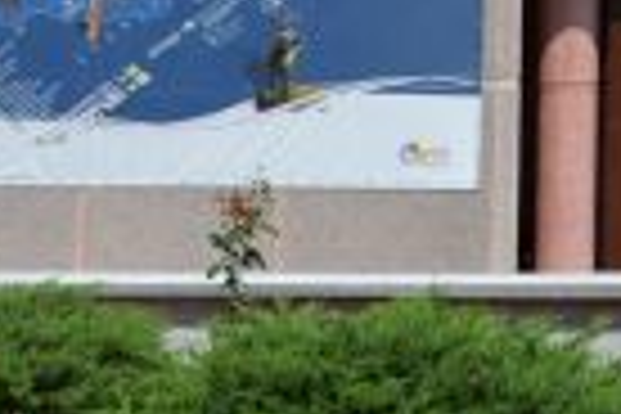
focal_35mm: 162
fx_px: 2794
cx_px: 1332
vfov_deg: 8.1
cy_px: -392
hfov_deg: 11.2
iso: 100
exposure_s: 1/250
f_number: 8
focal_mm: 28
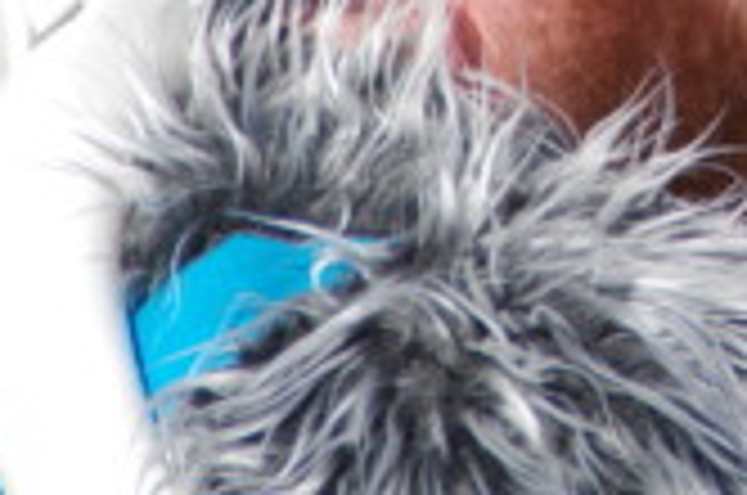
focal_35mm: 906
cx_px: 806
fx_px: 18763
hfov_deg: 2.3
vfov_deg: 1.5
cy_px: -128
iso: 100
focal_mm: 200
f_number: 6.3
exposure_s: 1/250
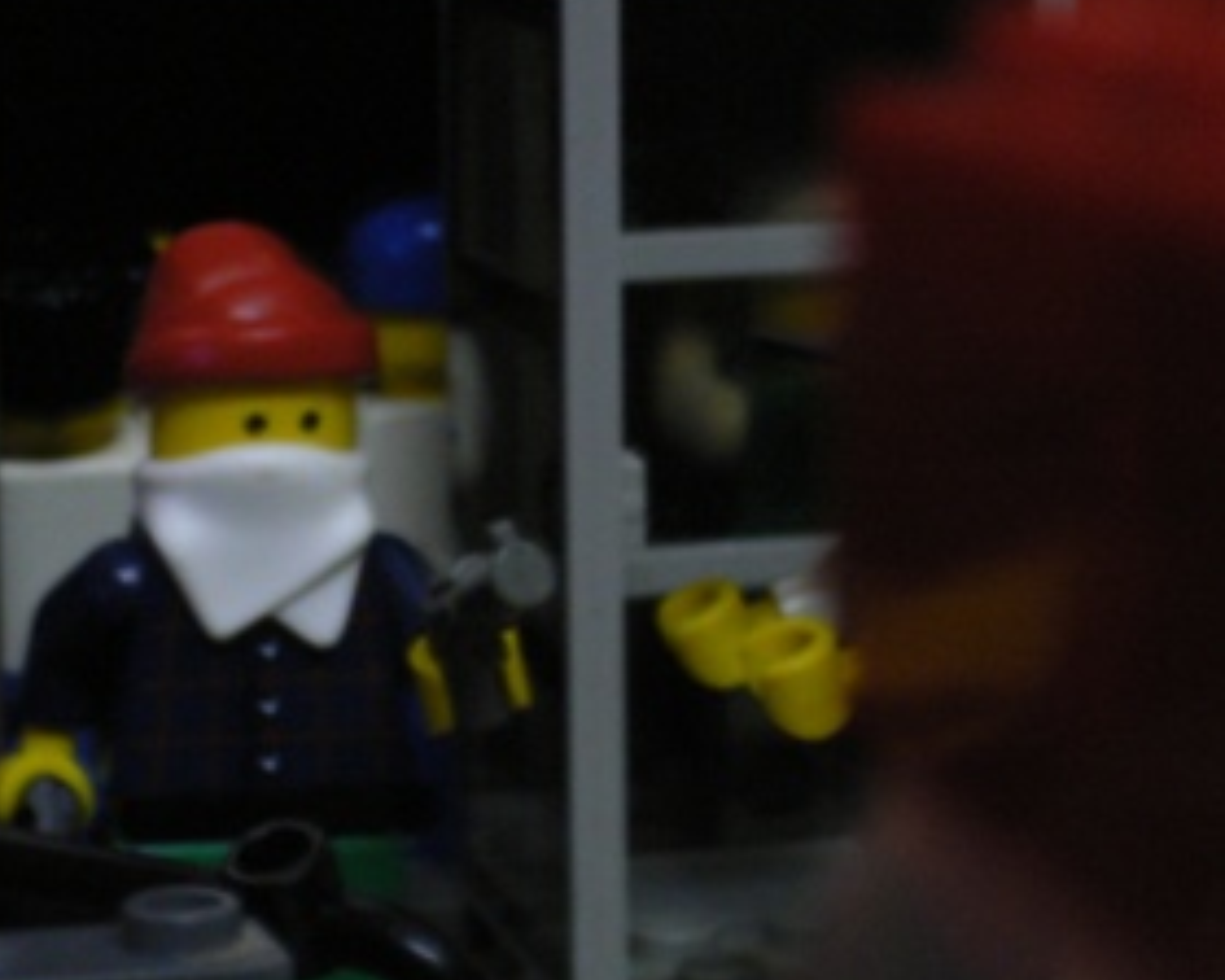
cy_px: 468
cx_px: 298
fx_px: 4749
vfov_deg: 11.8
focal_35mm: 131
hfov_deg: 14.6
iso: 200
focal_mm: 14
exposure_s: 1/8
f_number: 4.6
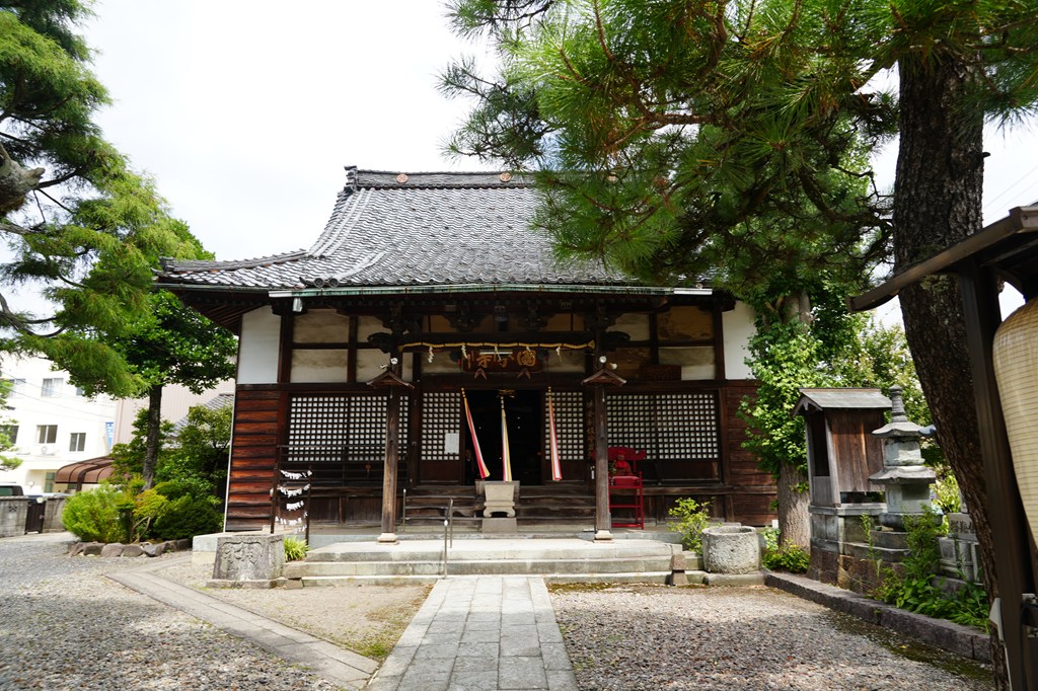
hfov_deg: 73.8
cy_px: 346
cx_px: 519
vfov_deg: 53.1
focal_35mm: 24
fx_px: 692
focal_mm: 24
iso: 100
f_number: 7.1
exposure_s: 1/100
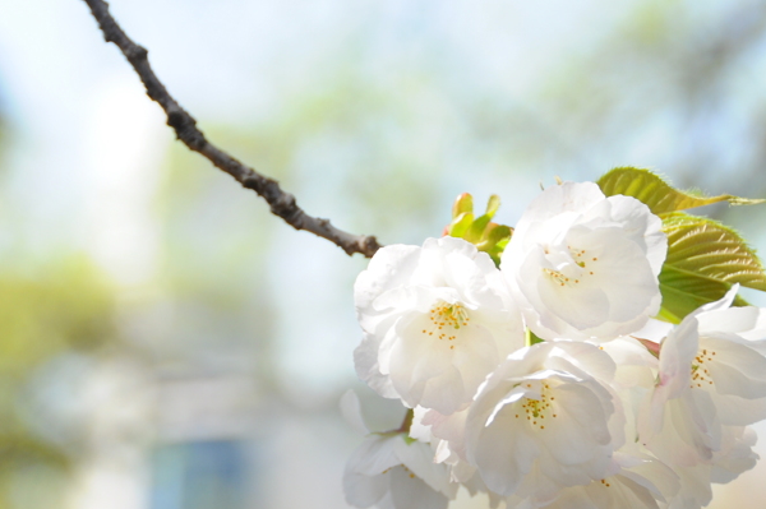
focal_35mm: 192
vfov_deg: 7.1
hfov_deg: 10.7
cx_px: 334
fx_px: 4079
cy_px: 207
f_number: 5.6
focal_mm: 75
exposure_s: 1/400
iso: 200
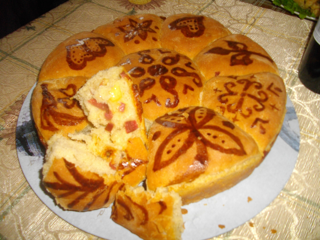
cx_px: 160
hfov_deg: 58.4
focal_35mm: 31
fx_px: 287
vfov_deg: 45.4
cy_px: 120
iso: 200
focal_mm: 5.7
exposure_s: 1/50
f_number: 2.9
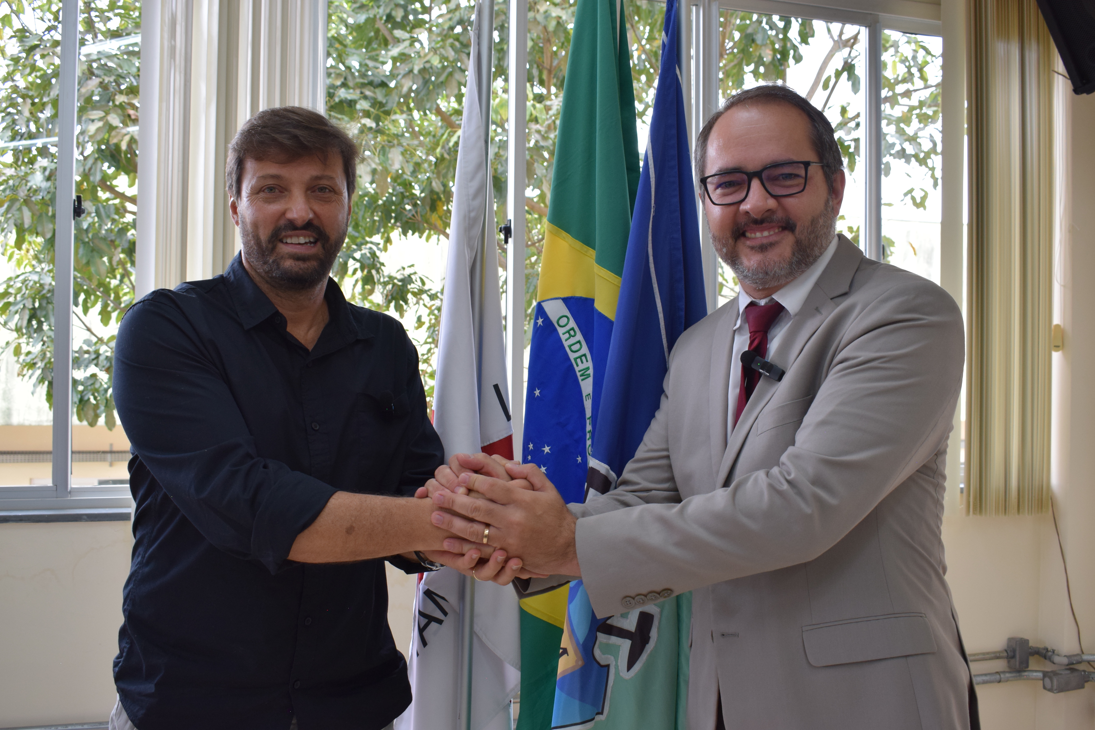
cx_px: 537
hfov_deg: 51.9
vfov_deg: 36.0
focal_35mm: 37
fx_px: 1126
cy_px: 357
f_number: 5.6
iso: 500
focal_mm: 24
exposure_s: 1/125
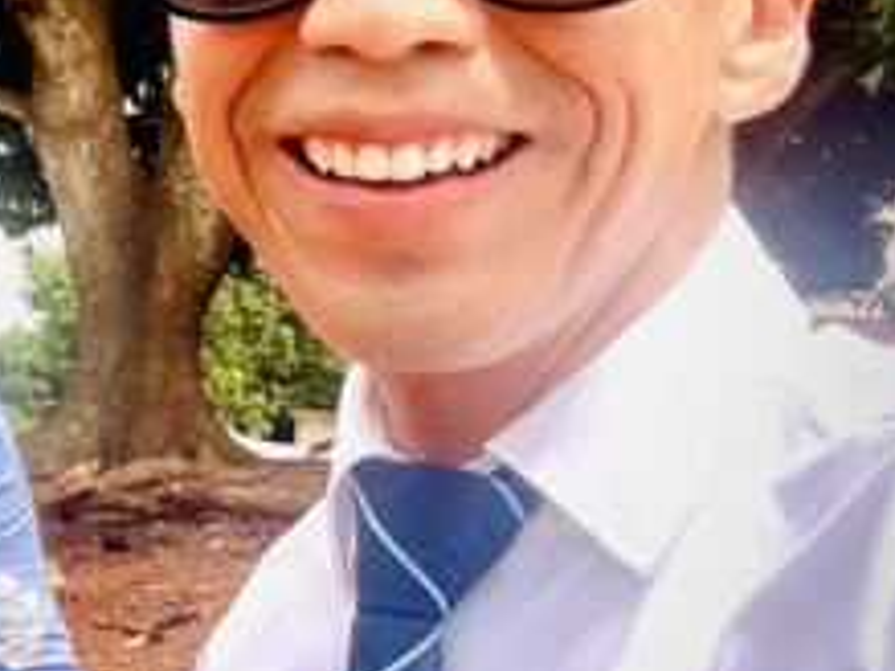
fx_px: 2171
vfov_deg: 17.4
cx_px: -360
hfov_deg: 20.6
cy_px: 127
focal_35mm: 84
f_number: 1.9
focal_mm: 2.69
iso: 25
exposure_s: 1/621
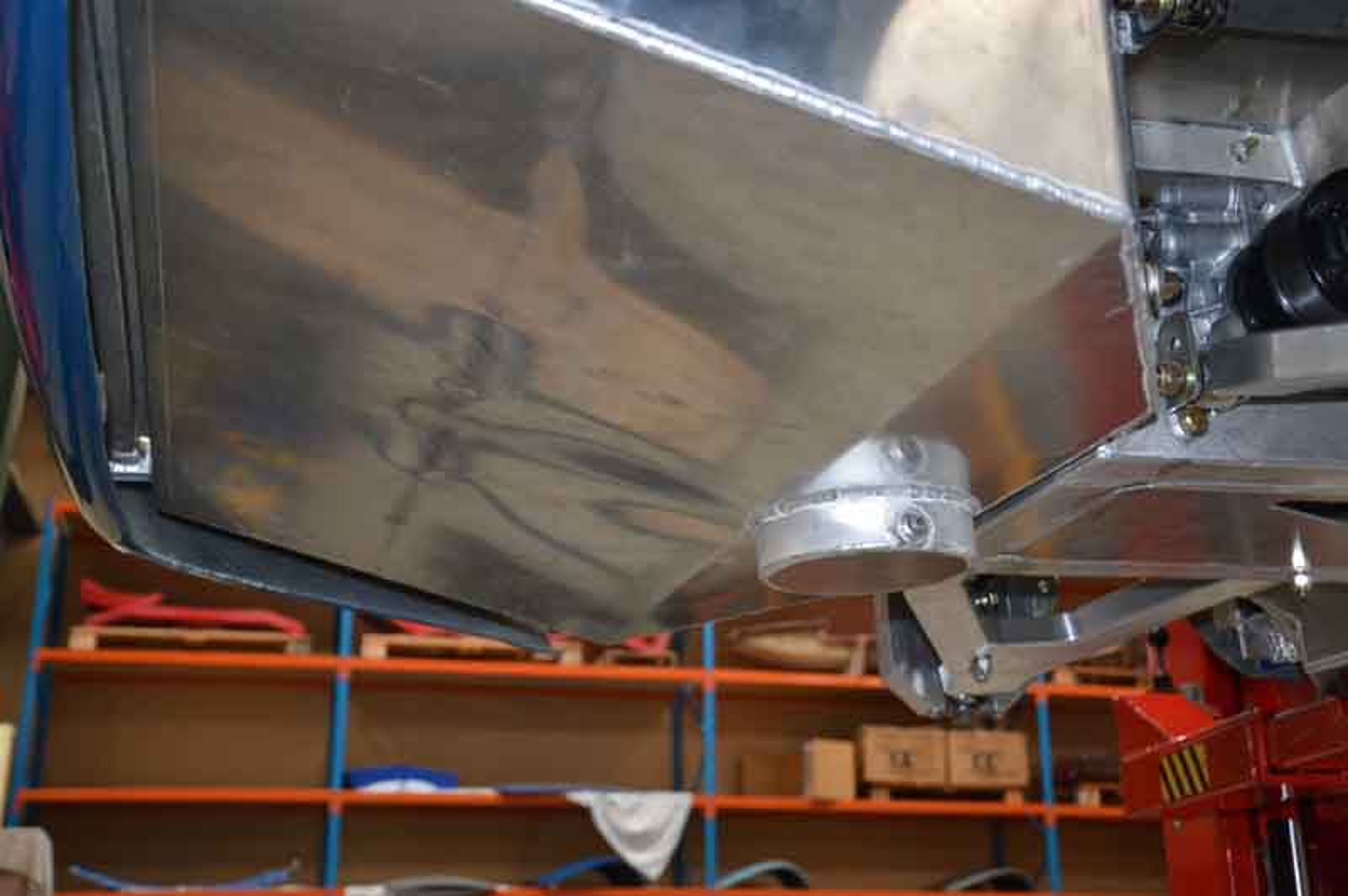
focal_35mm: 45
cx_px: 674
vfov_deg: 29.8
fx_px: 1684
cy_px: 448
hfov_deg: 43.6
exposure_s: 1/60
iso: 800
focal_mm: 30
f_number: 4.2
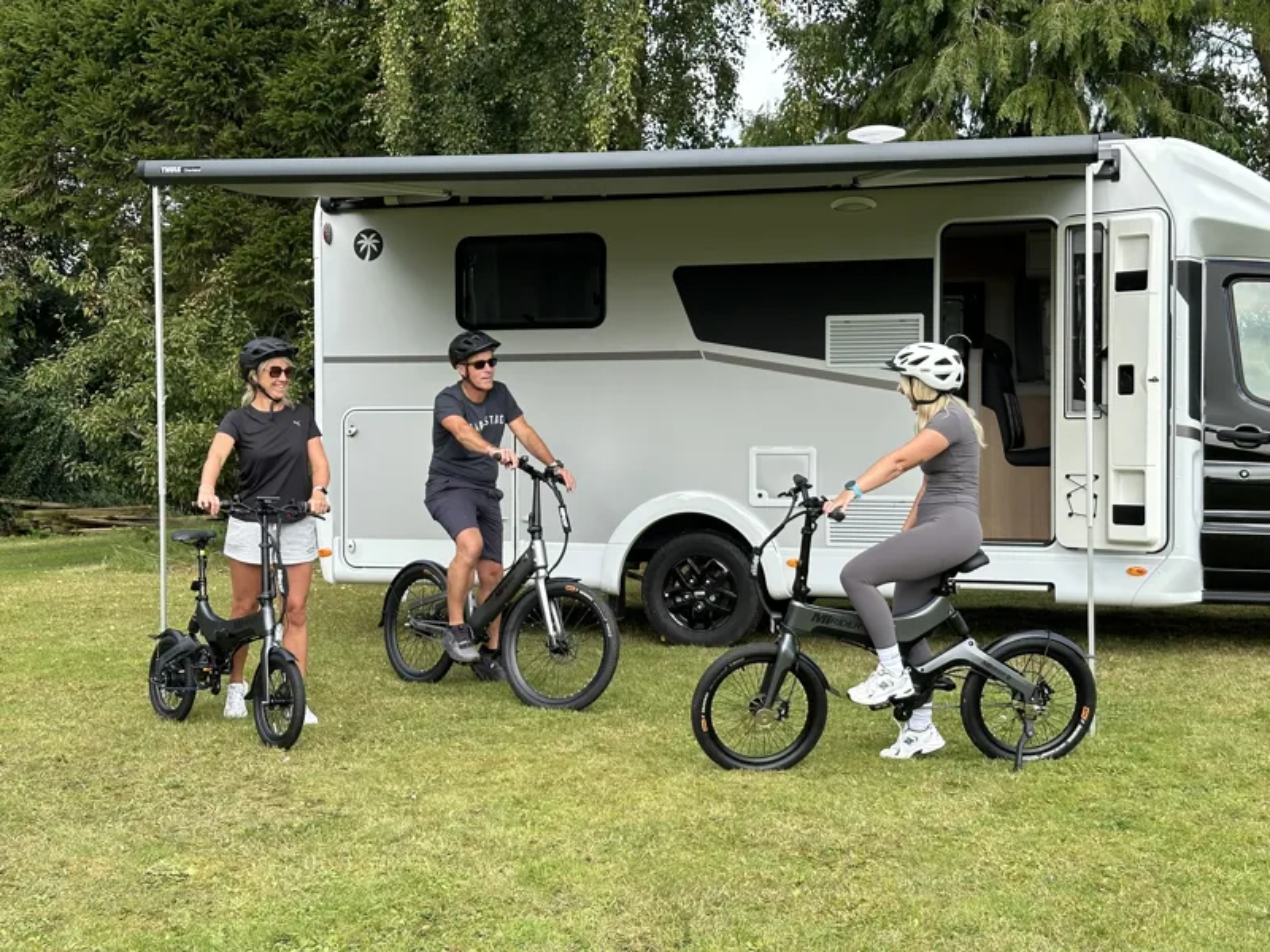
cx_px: 635
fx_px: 1761
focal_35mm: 48
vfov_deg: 30.3
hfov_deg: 39.7
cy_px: 476
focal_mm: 6.86
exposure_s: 1/1085
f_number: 1.78
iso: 64
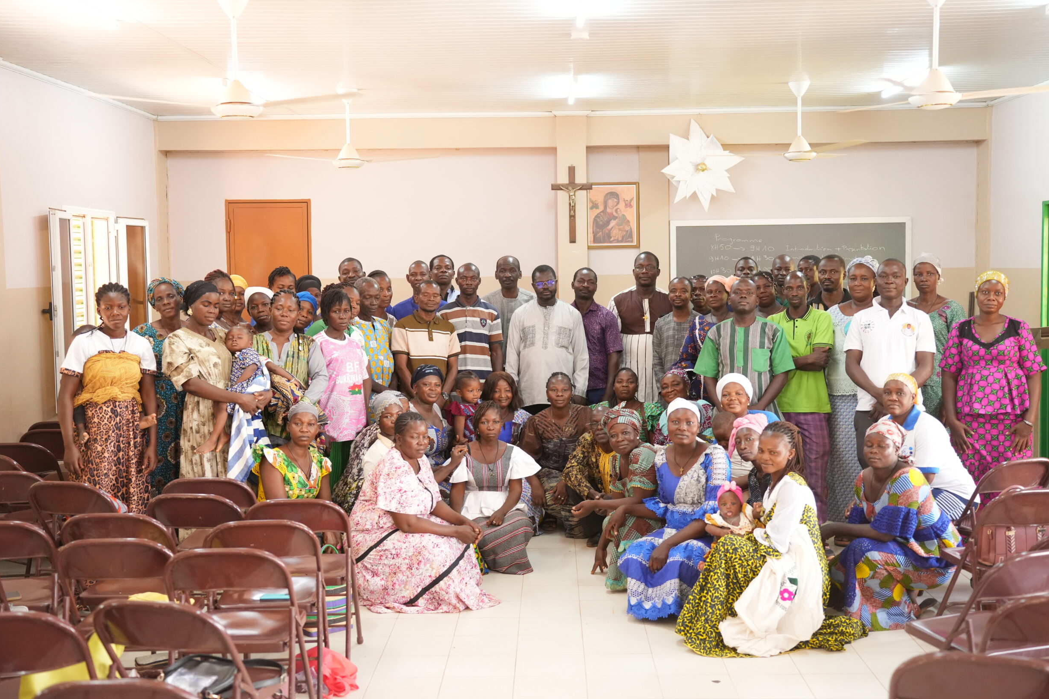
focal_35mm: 44
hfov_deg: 44.5
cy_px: 348
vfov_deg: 30.5
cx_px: 541
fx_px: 1282
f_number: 2.5
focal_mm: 42
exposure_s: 1/200
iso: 5000
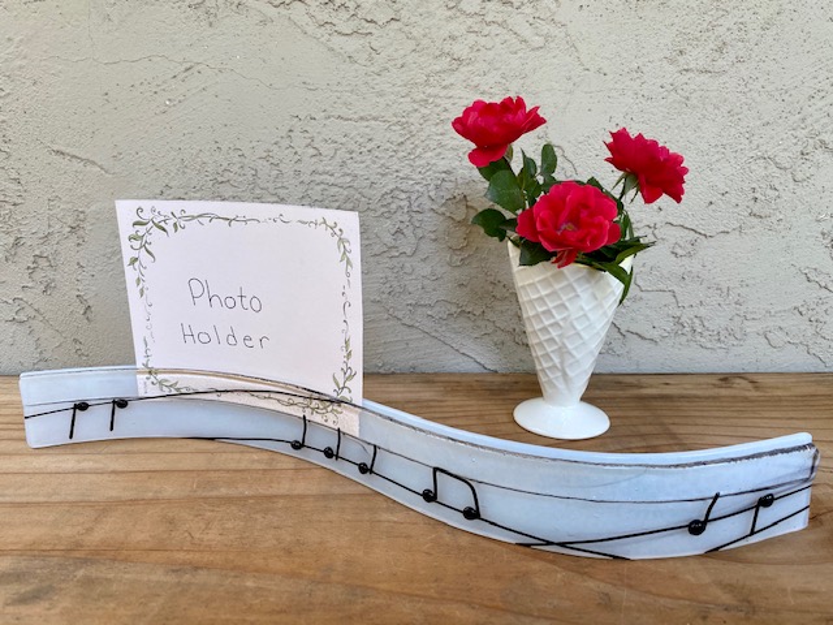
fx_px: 626
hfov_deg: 67.3
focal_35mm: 26
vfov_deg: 53.1
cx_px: 416
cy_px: 312
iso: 125
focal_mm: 4.25
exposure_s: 1/121
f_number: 1.8
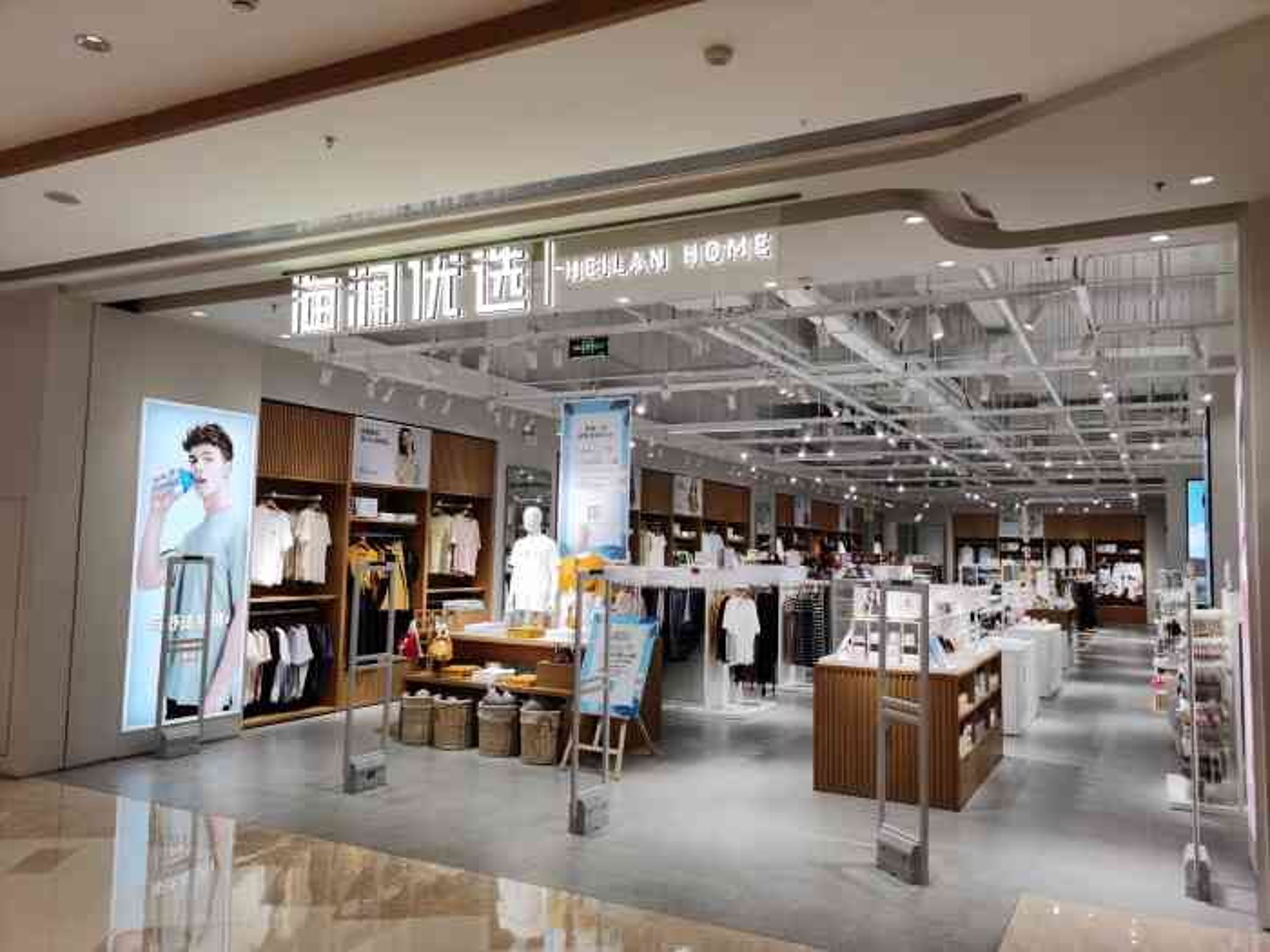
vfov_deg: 51.4
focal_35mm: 27
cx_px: 635
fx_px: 991
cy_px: 476
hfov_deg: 65.3
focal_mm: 5.58
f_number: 1.8
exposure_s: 1/213
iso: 50
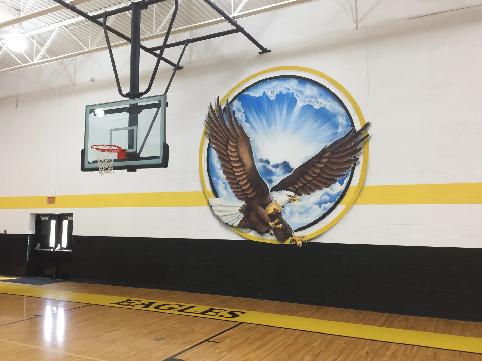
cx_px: 235
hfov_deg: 60.0
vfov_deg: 46.8
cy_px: 178
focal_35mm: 30
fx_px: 418
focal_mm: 4.15
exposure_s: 1/30
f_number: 2.2
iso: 50
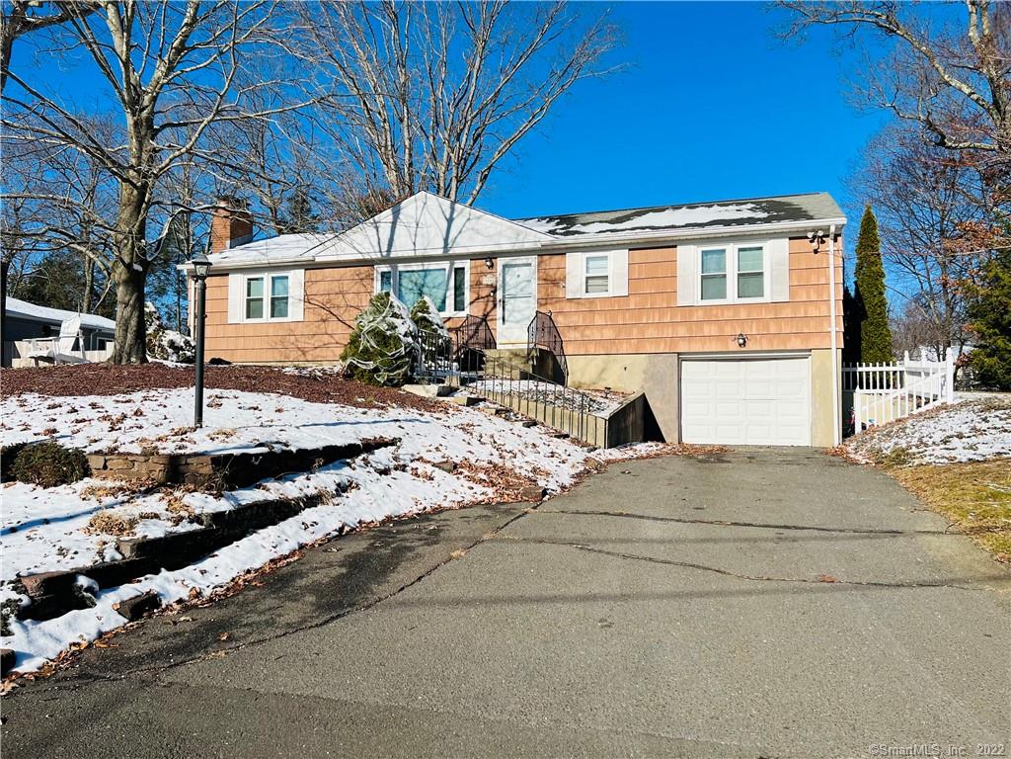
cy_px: 380
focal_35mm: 26
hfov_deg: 67.3
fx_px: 759
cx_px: 506
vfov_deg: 53.1
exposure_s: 1/6993
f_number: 1.5
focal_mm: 5.7
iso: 50
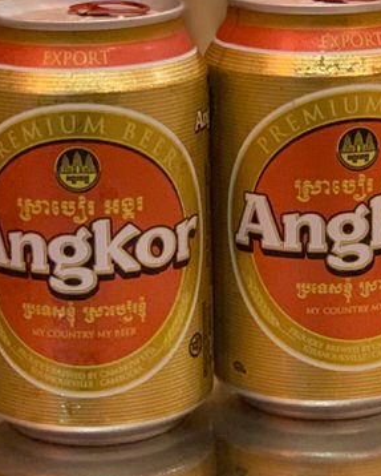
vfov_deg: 14.2
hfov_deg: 11.4
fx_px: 1914
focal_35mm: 136
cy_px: 241
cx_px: 227
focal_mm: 6
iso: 640
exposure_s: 1/25
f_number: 2.4
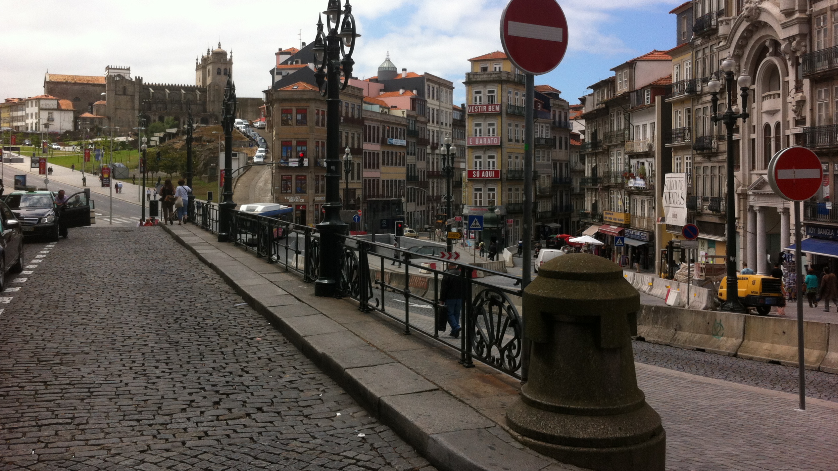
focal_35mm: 39
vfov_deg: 30.2
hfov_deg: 51.6
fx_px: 866
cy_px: 163
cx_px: 411
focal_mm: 3.85
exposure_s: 1/1312
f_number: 2.8
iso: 80
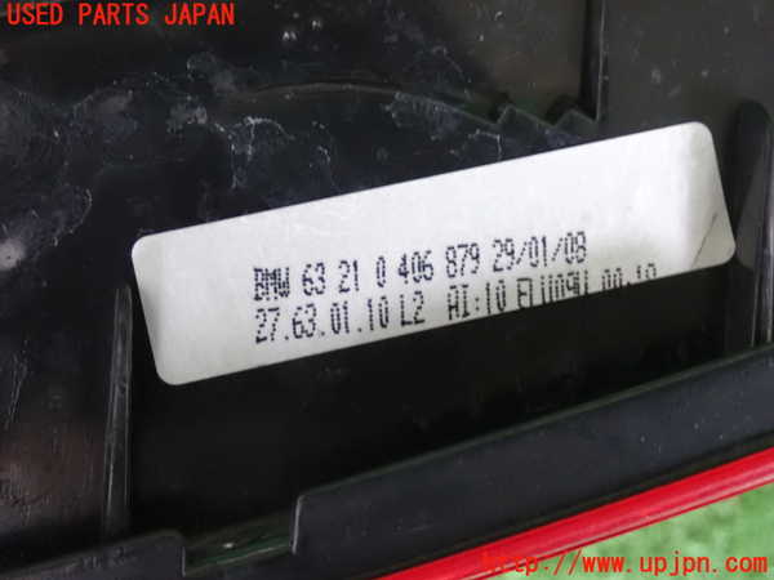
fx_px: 1207
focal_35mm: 54
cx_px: 387
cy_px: 290
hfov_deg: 35.5
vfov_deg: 27.0
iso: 1600
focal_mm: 9.65
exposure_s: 1/40
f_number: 3.3
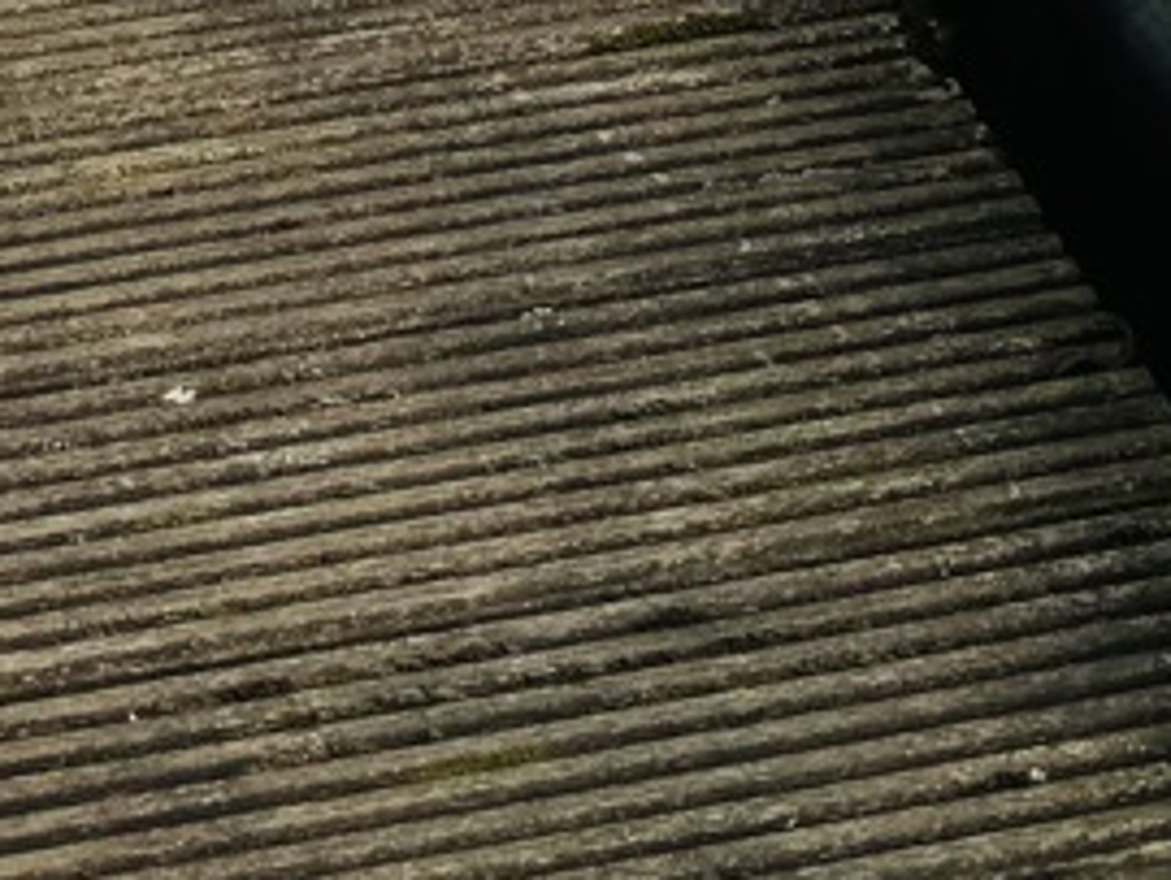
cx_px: 455
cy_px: -1509
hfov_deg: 13.9
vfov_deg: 9.0
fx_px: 4808
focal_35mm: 142
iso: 80
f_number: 1.78
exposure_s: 1/1923
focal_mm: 6.76
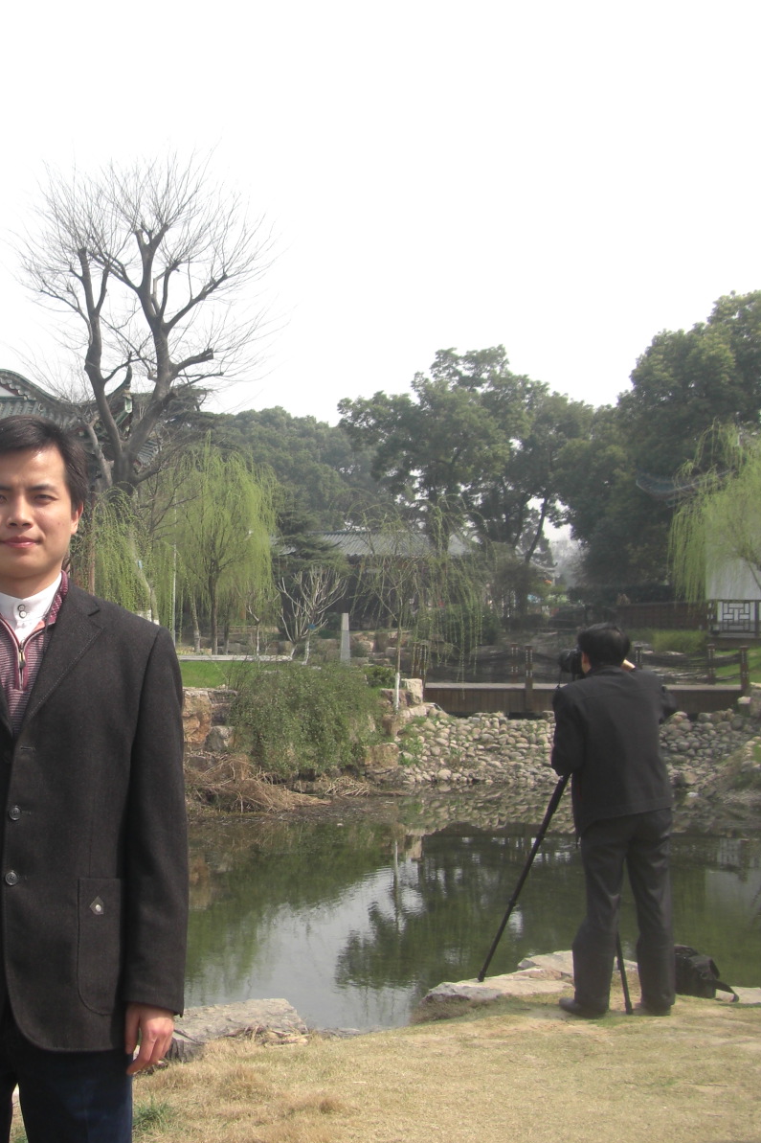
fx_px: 1681
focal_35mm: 53
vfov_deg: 37.5
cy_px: 573
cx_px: 92
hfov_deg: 24.8
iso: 64
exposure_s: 1/400
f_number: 3.4
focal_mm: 6.3
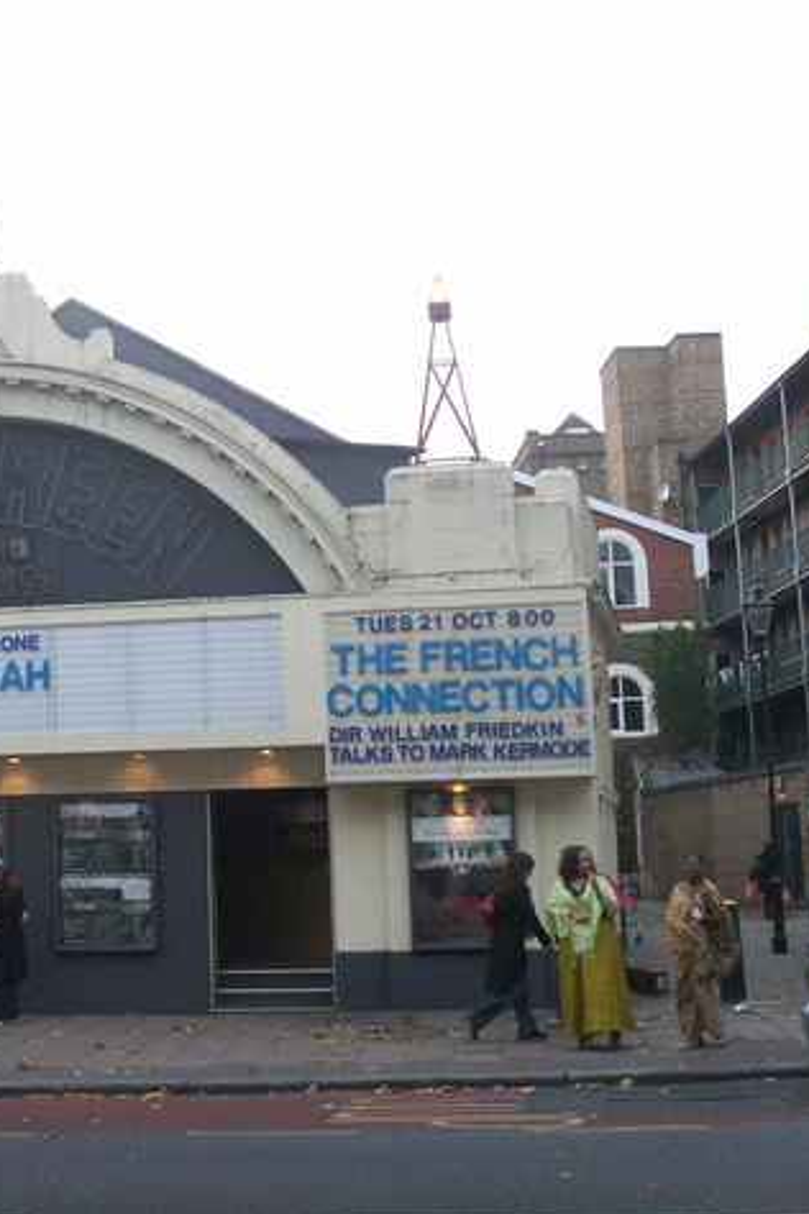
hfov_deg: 25.3
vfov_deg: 38.2
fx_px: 1753
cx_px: 105
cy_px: 610
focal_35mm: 52
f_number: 3.5
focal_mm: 7.7
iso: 50
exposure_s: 1/60
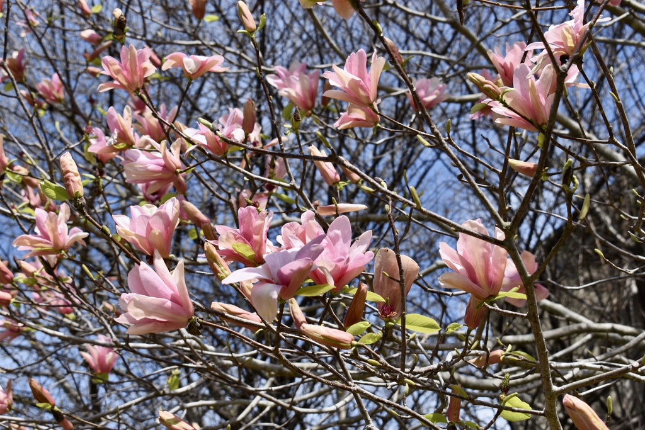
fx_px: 1290
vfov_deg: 18.9
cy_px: 215
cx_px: 322
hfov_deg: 28.1
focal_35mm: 72
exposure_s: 1/250
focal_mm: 48
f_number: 8
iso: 100
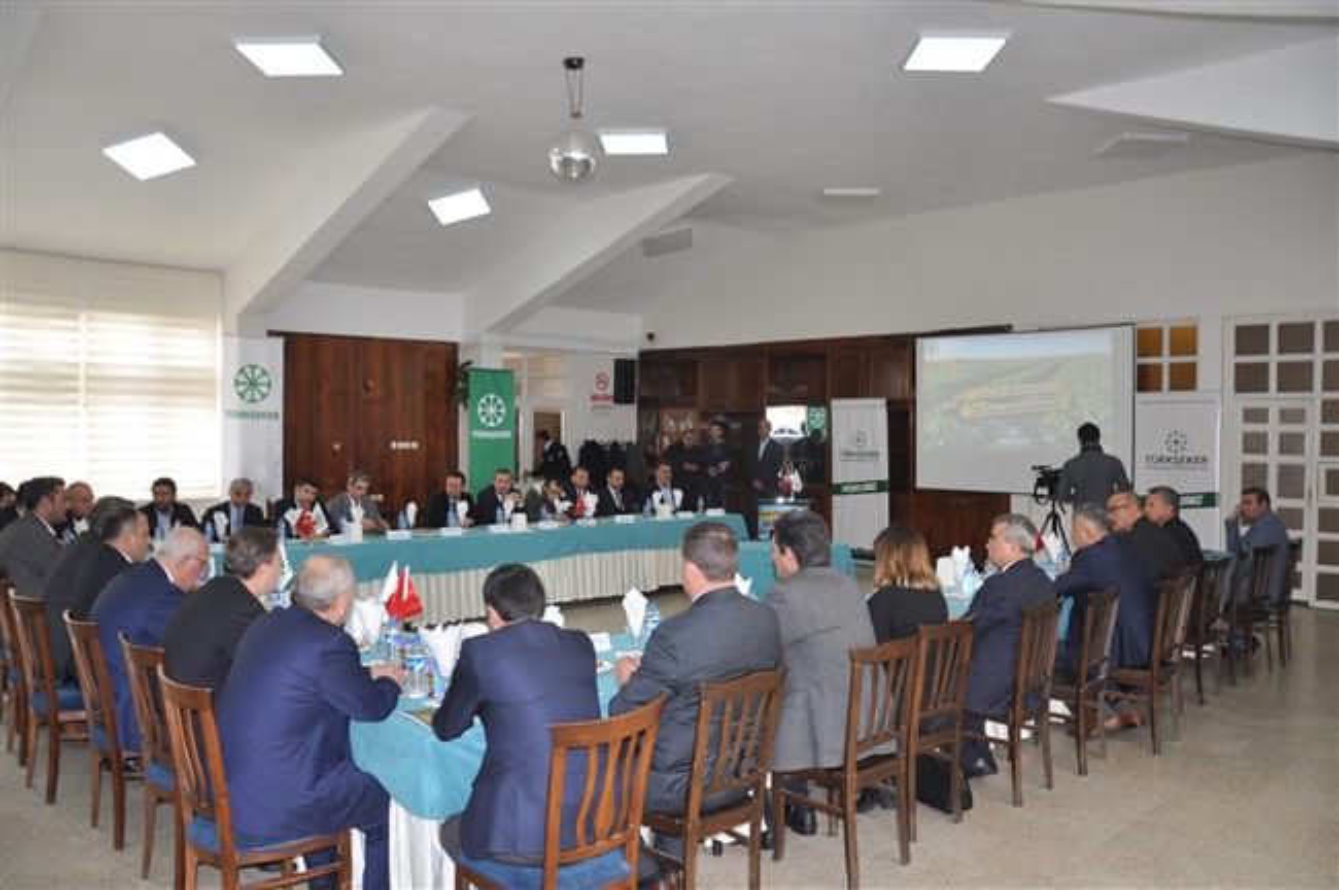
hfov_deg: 67.4
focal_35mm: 27
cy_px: 445
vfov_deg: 47.8
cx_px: 670
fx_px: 1003
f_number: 3.5
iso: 400
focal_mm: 18
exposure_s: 1/125
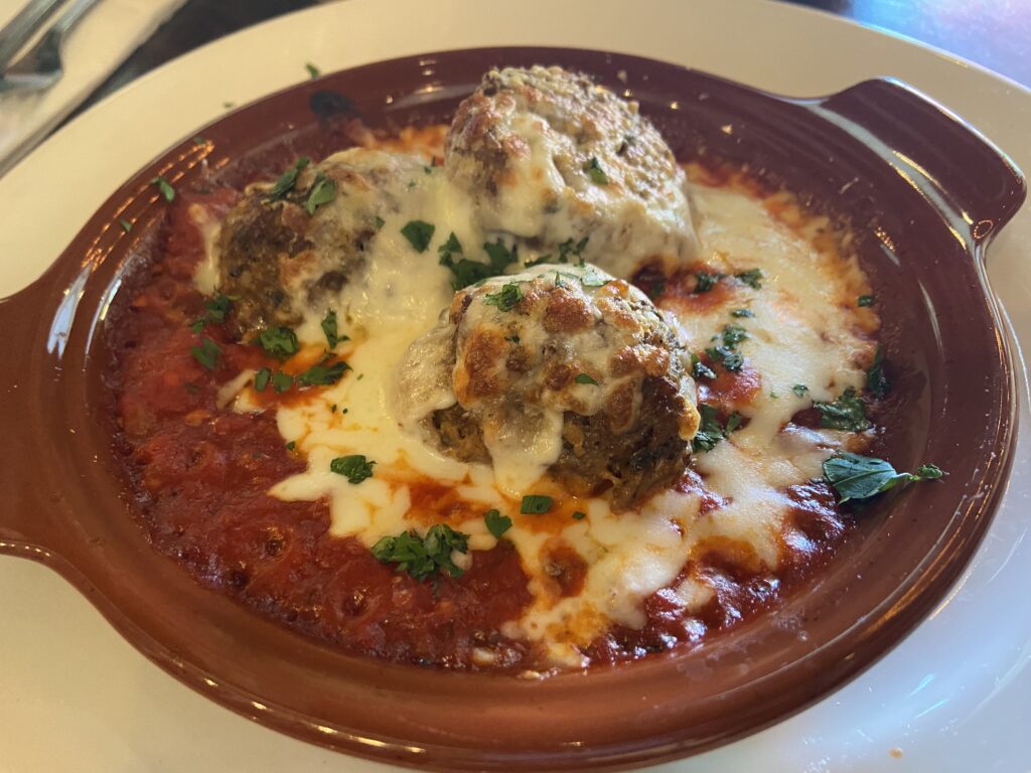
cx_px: 516
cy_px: 386
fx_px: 774
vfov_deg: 53.1
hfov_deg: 67.3
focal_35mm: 26
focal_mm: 4.25
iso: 400
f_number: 1.8
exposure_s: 1/40
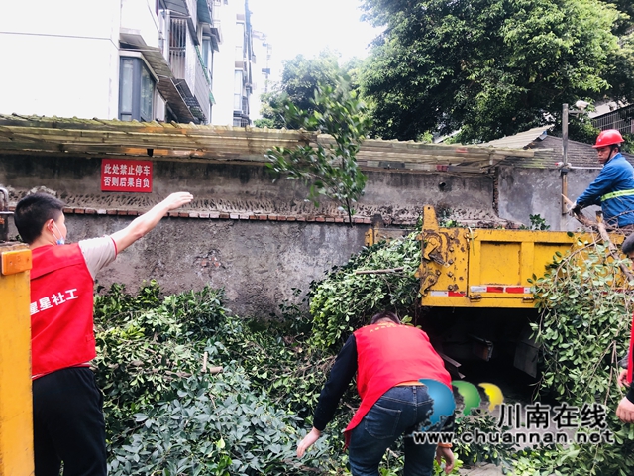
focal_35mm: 28
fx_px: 513
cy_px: 238
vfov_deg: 49.7
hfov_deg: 63.4
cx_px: 317
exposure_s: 1/40
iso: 25
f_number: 1.8
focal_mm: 3.99
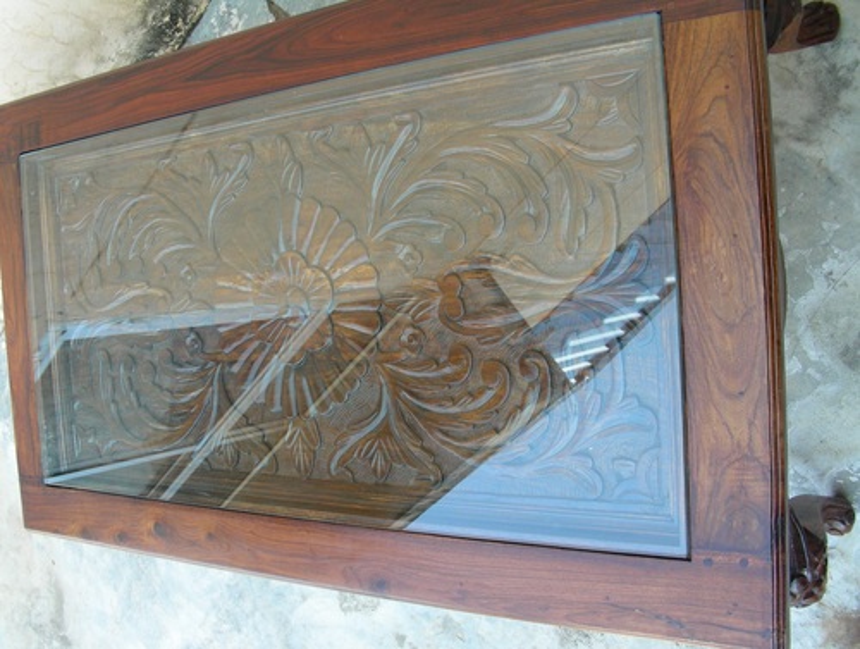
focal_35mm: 38
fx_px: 946
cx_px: 430
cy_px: 324
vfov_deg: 37.8
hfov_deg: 48.9
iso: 50
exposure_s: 1/56.3
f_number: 3.5
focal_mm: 6.3
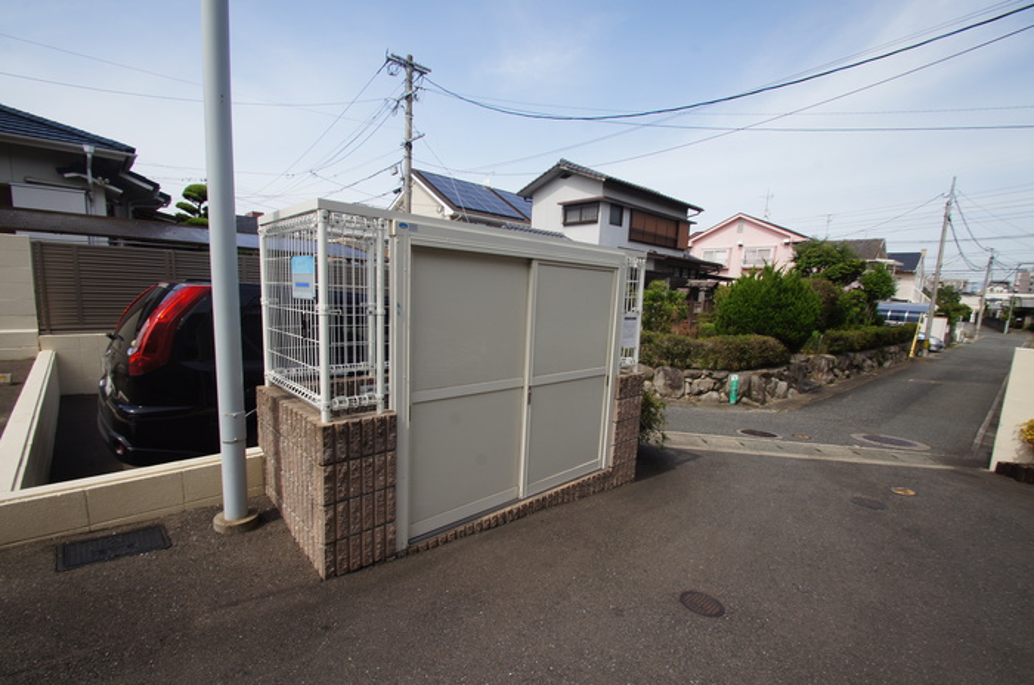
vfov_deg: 77.1
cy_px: 342
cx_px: 517
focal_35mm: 15
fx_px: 430
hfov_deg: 100.5
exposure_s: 1/80
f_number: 11
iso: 100
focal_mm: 10
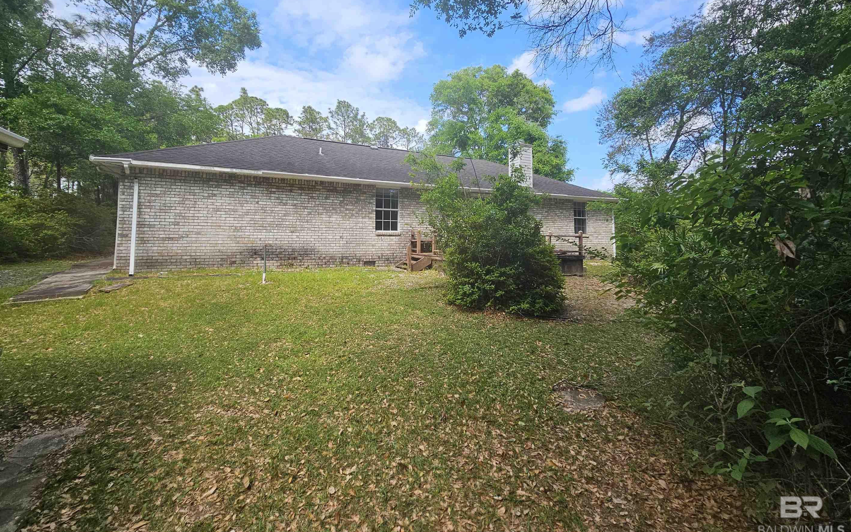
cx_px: 414
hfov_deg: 101.4
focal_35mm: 15
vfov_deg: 74.0
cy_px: 213
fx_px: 348
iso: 50
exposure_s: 1/1055
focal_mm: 2.2
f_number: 2.2
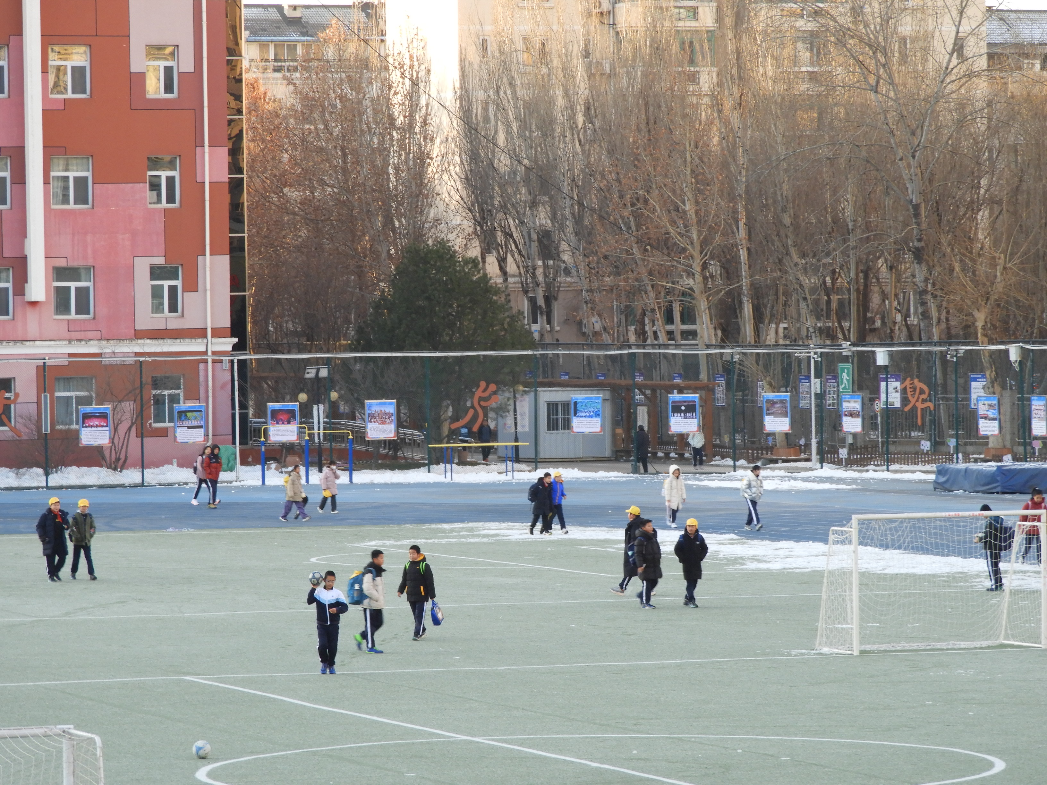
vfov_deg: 8.2
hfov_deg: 11.0
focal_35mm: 180
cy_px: 392
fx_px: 5444
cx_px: 524
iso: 180
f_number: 5.3
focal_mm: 32.2
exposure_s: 1/60
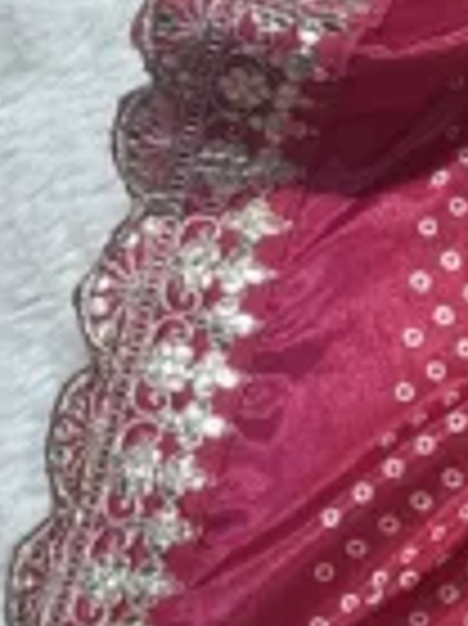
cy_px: 592
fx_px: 3051
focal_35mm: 169
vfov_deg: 11.6
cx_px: 1228
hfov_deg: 7.9
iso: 32
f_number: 1.6
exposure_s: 1/121
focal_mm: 5.96
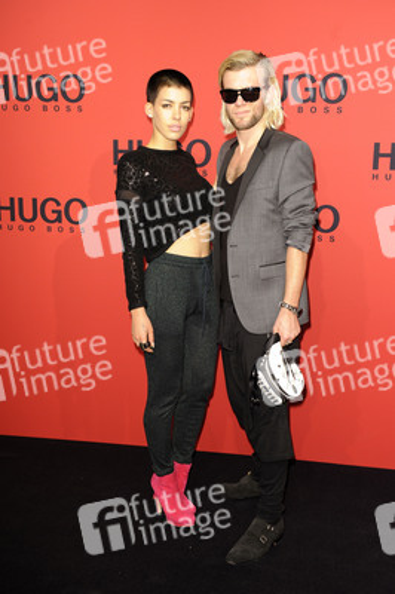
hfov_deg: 30.5
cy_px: 297
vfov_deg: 44.5
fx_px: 725
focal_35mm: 44
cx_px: 198
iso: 1000
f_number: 5.6
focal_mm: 44
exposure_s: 1/160
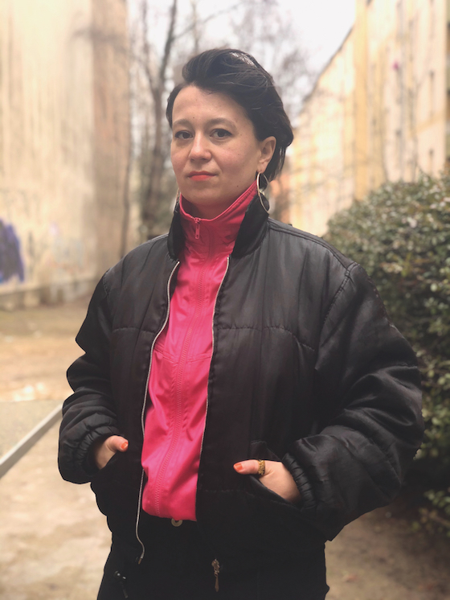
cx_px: 225
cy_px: 300
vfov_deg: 36.8
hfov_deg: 28.0
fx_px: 901
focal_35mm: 52
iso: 16
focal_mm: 6
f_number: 2.4
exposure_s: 1/111
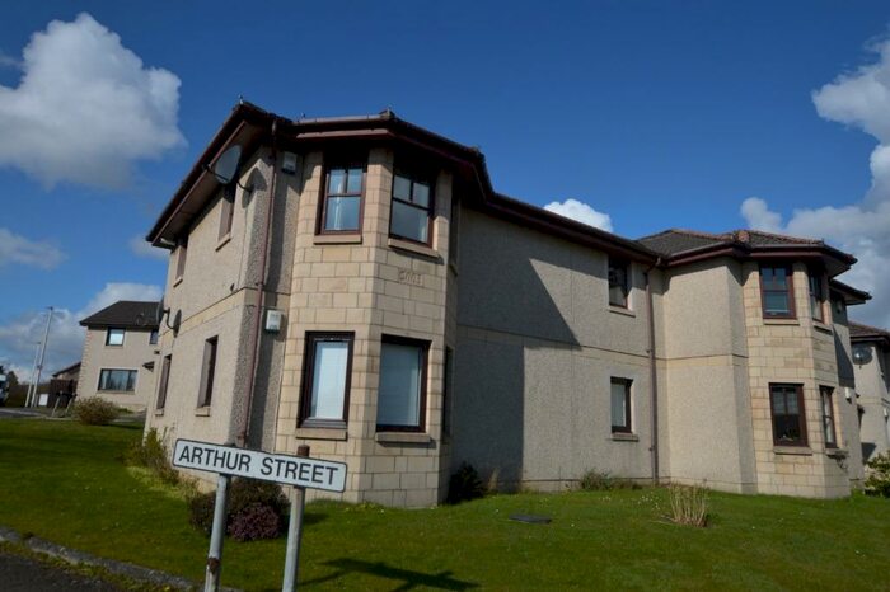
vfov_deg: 59.4
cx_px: 445
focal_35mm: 21
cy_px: 296
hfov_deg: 81.2
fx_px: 519
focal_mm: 14
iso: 100
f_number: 9
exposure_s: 1/320
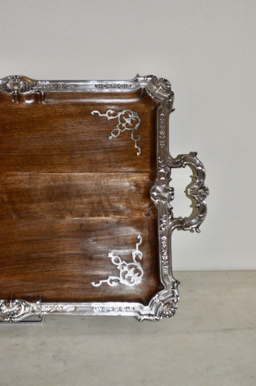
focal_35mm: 82
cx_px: 128
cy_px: 193
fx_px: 884
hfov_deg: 16.5
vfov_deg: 24.7
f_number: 5.6
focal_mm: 55
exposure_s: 1/60
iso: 3200
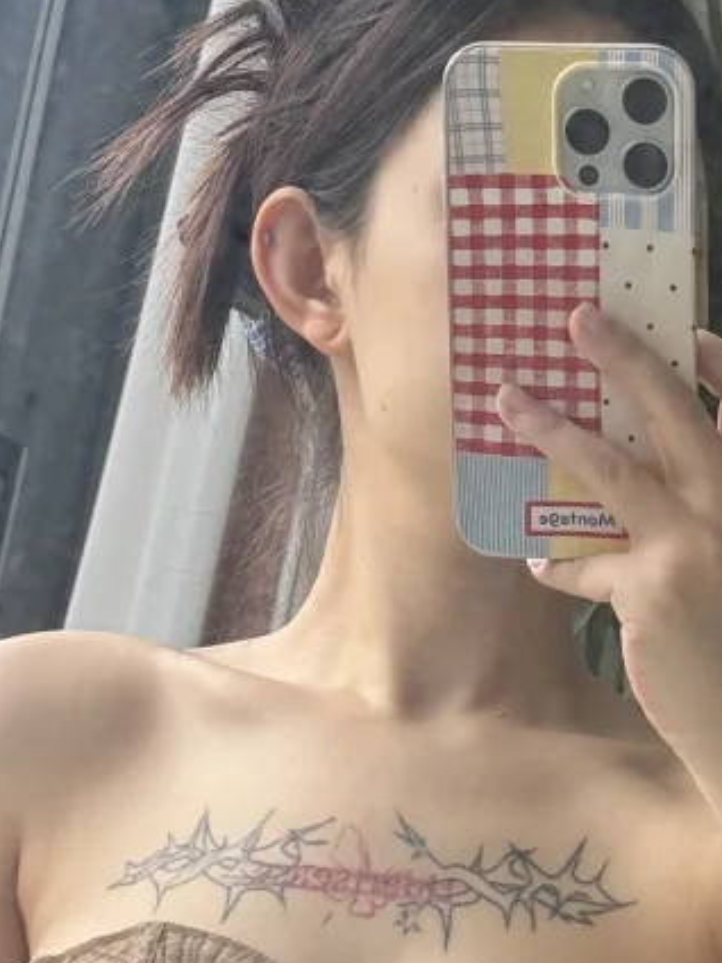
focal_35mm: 163
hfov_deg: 9.1
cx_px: 565
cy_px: 829
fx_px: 4533
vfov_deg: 12.1
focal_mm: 6.76
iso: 64
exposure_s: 1/167
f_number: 1.78
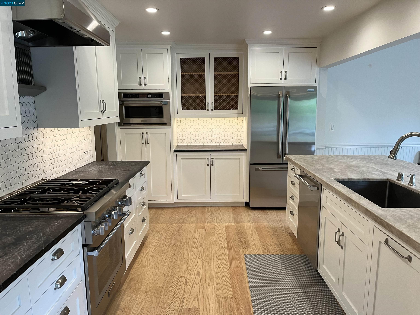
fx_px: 315
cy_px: 158
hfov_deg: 67.3
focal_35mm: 26
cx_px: 210
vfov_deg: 53.1
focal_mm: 5.1
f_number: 1.6
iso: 80
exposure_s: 1/60
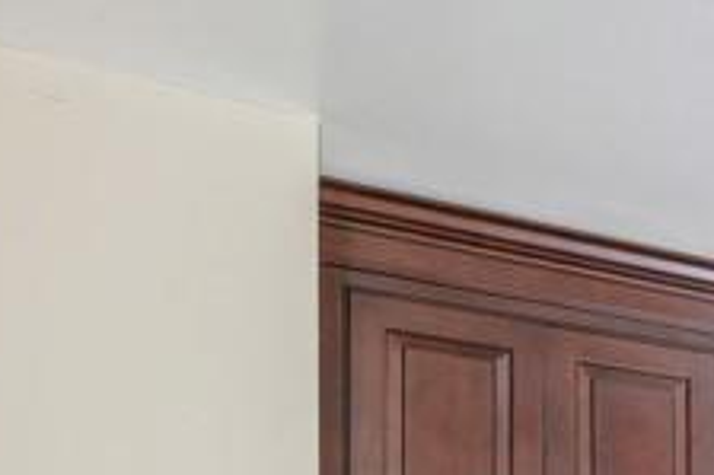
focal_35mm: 68
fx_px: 1348
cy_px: 1047
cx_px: 1175
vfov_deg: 14.8
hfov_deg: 22.2
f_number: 11
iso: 200
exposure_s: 1/8
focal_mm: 14
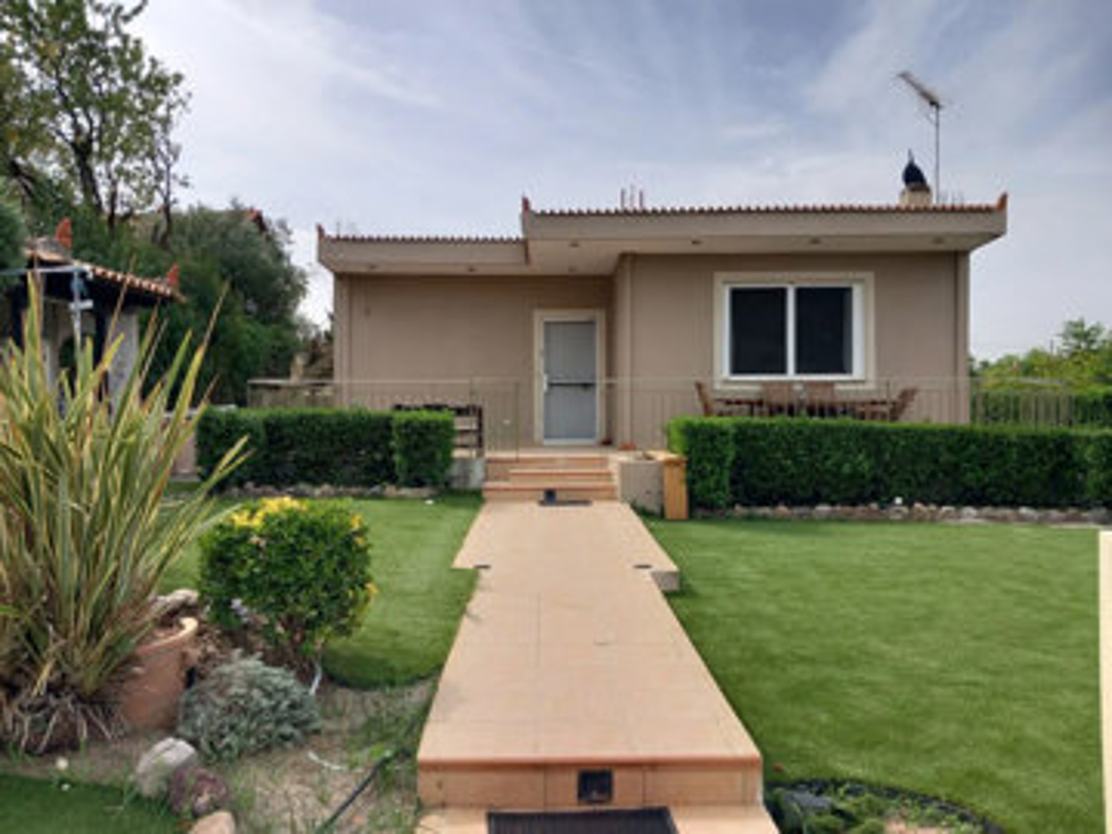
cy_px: 417
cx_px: 556
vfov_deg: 51.4
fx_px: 867
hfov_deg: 65.3
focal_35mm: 27
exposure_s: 1/427
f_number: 1.8
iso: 20
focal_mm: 4
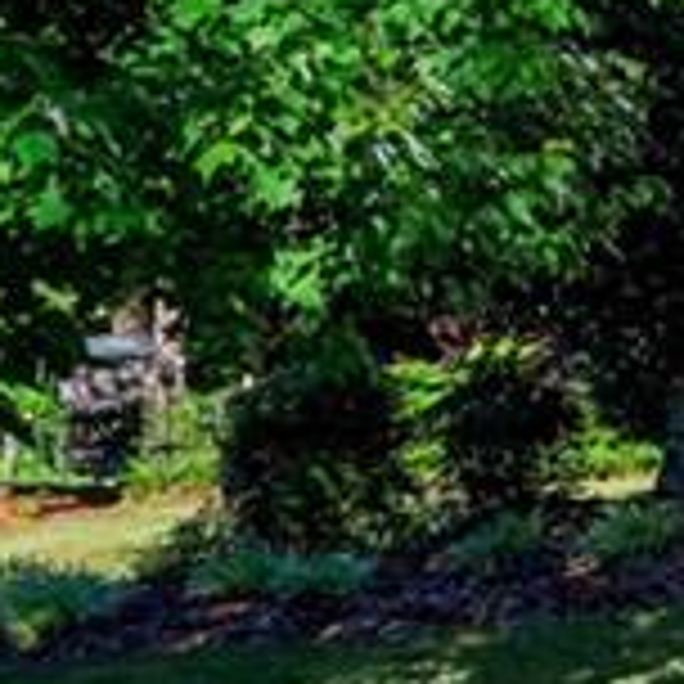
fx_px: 2437
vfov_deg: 15.8
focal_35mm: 109
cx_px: 2034
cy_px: 74
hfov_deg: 10.9
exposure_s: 1/2500
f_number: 2.8
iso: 100
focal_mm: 19
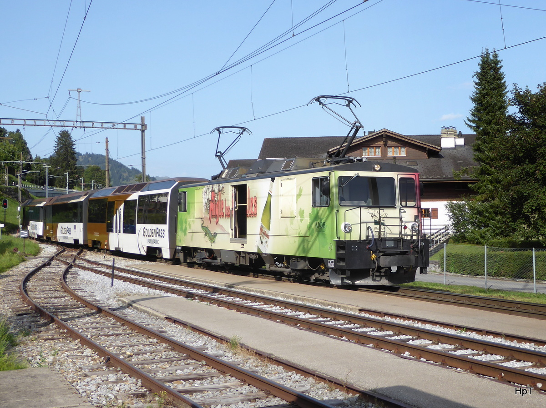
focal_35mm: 46
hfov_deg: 41.3
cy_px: 204
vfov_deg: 31.5
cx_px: 273
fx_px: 725
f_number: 3.9
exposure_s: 1/400
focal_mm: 7.8
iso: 80
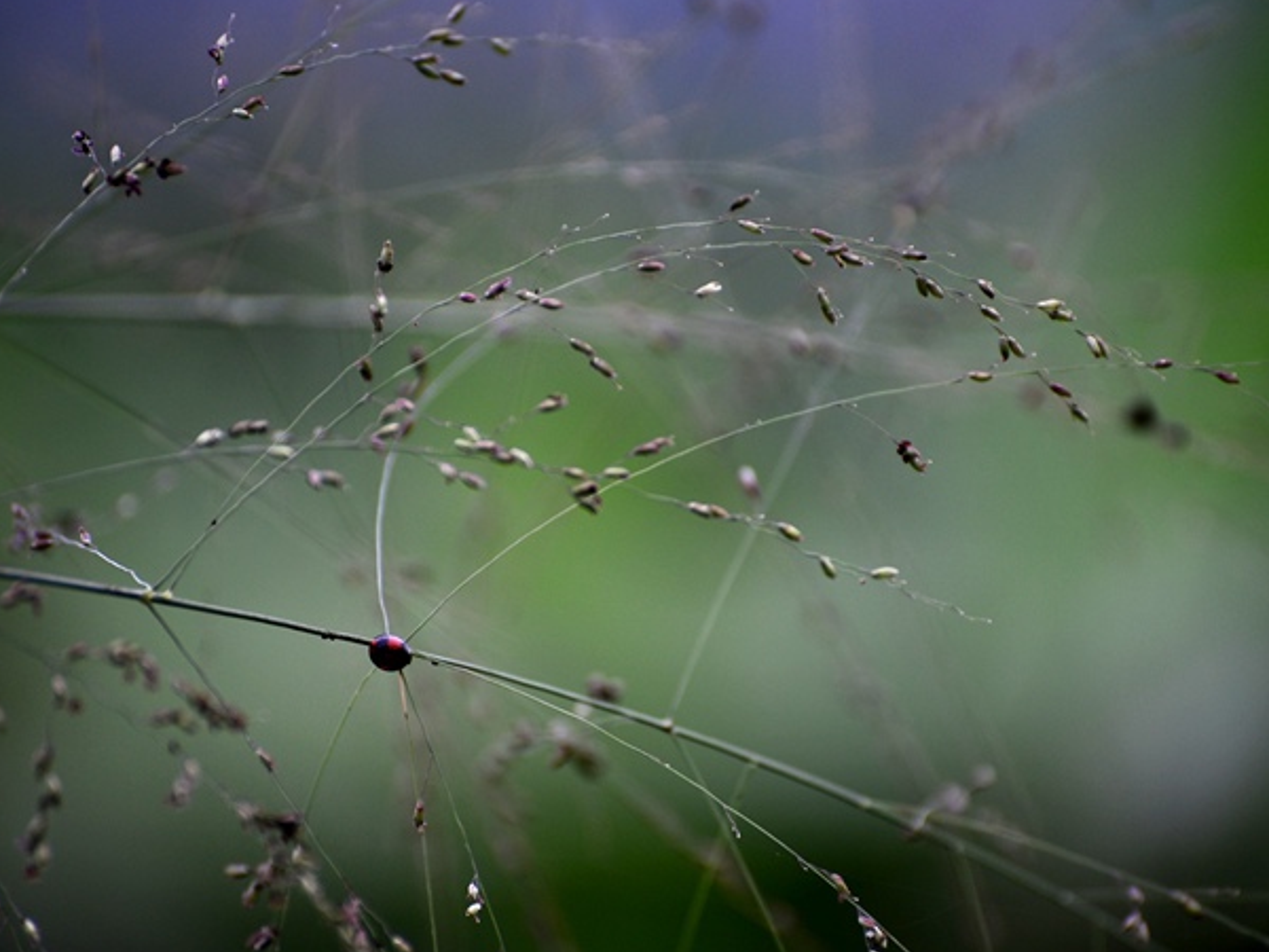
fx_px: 9861
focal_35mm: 269
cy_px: 553
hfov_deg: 7.4
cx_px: 677
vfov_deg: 5.5
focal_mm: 210
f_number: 5.3
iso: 400
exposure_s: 1/125
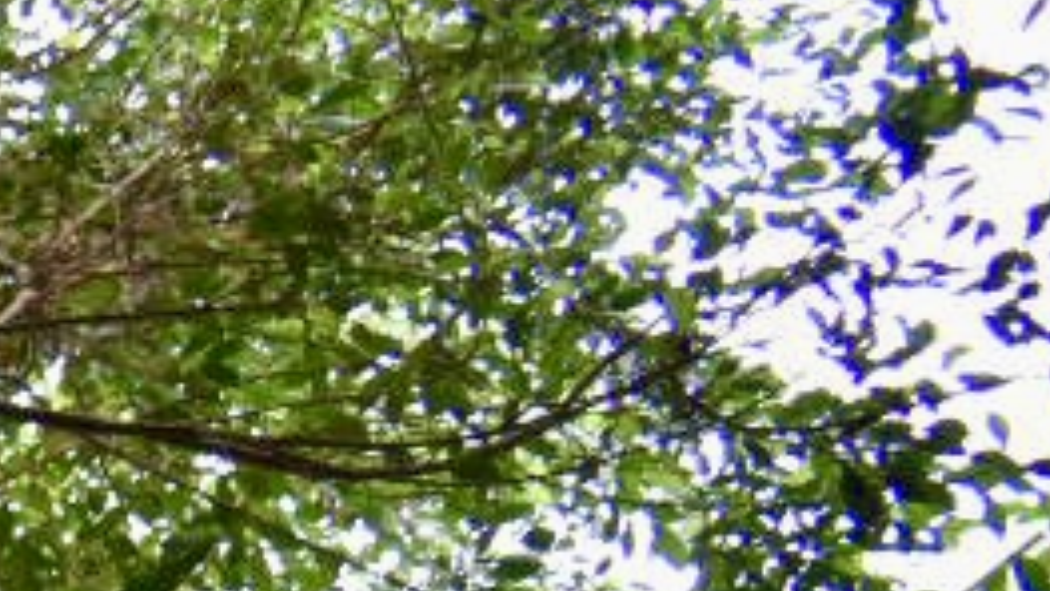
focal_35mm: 174
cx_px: -1733
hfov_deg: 10.2
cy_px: 1869
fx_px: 4845
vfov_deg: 6.3
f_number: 3.5
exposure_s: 1/200
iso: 800
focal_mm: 18
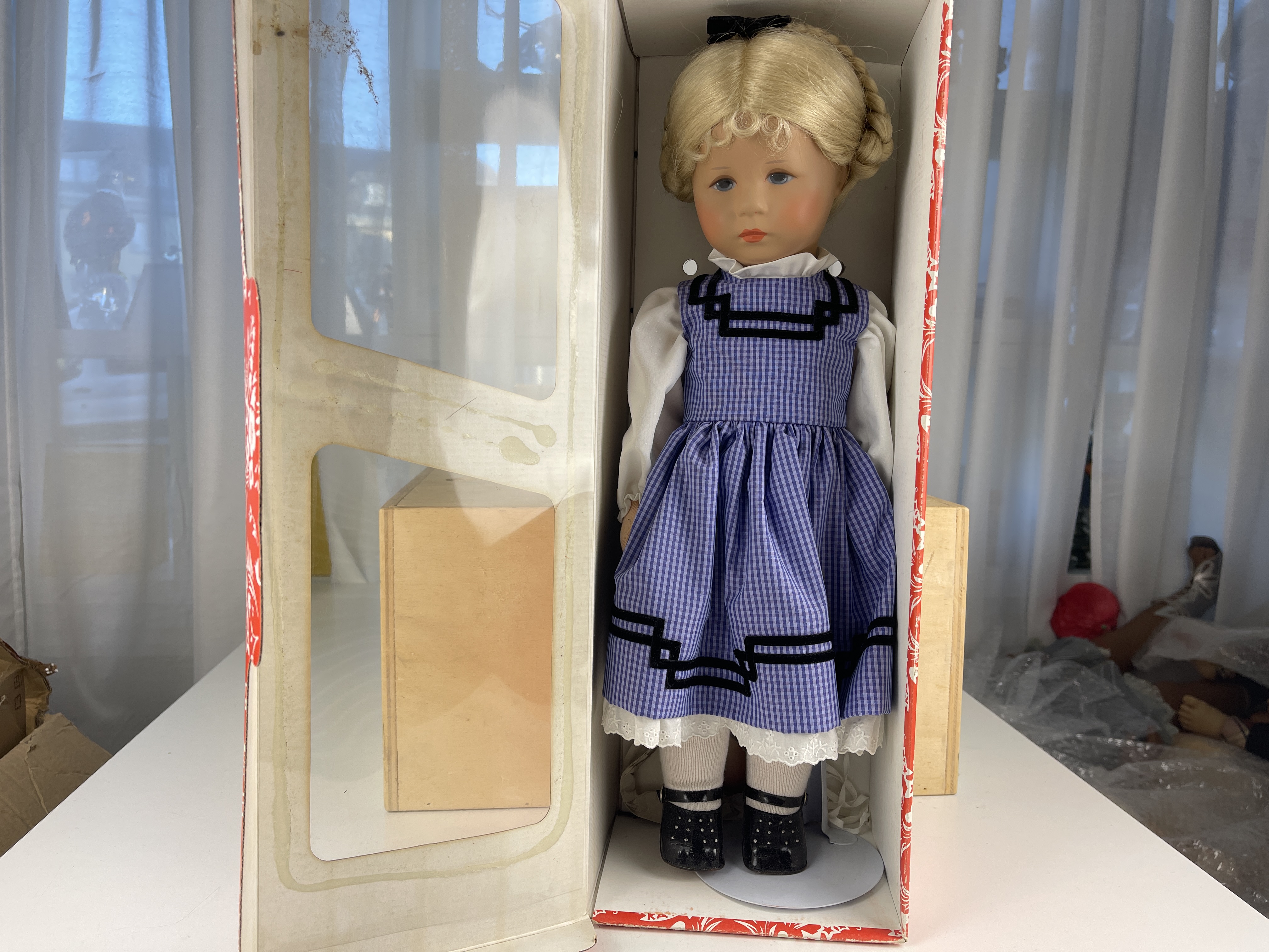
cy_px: 476
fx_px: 916
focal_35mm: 25
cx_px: 634
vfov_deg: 54.9
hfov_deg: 69.4
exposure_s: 1/107
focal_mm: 5.1
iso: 32
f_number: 1.6
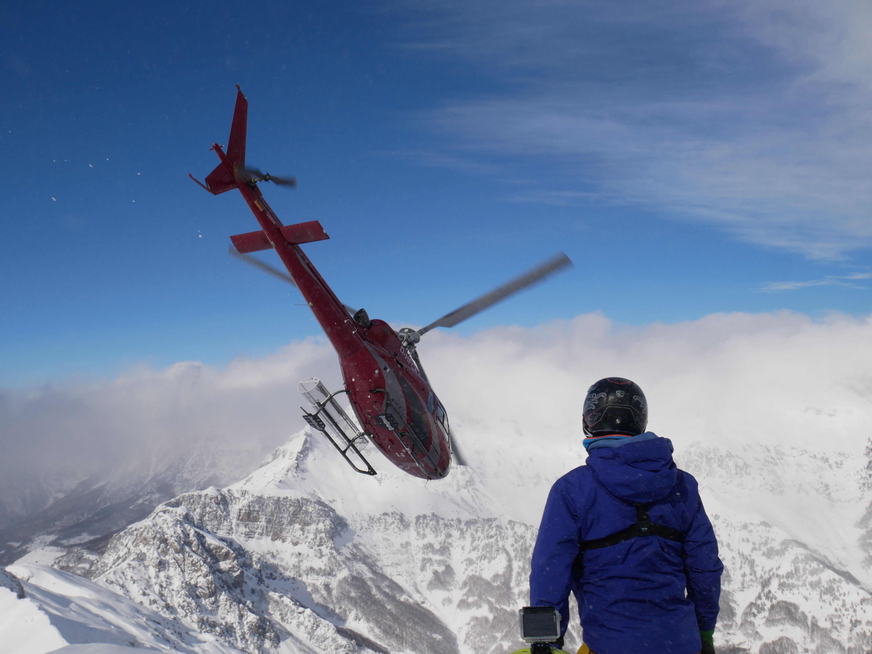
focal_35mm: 32
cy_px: 327
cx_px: 436
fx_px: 806
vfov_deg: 44.2
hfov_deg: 56.8
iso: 200
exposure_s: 1/800
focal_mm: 16
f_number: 10
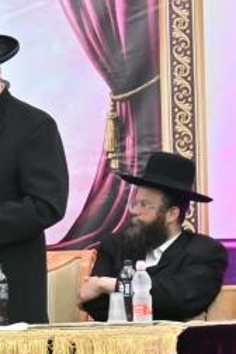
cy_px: 167
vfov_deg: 6.5
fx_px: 3117
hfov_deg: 4.3
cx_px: -169
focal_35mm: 317
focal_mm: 52
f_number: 4
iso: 320
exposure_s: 1/160
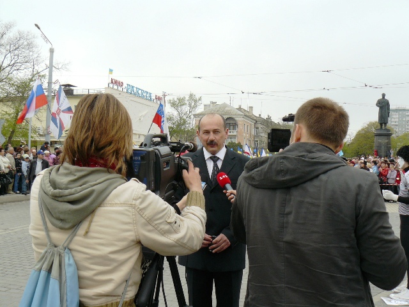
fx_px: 425
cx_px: 204
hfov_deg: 51.4
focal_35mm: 36
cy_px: 154
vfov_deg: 39.7
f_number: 4
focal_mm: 6
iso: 100
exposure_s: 1/200
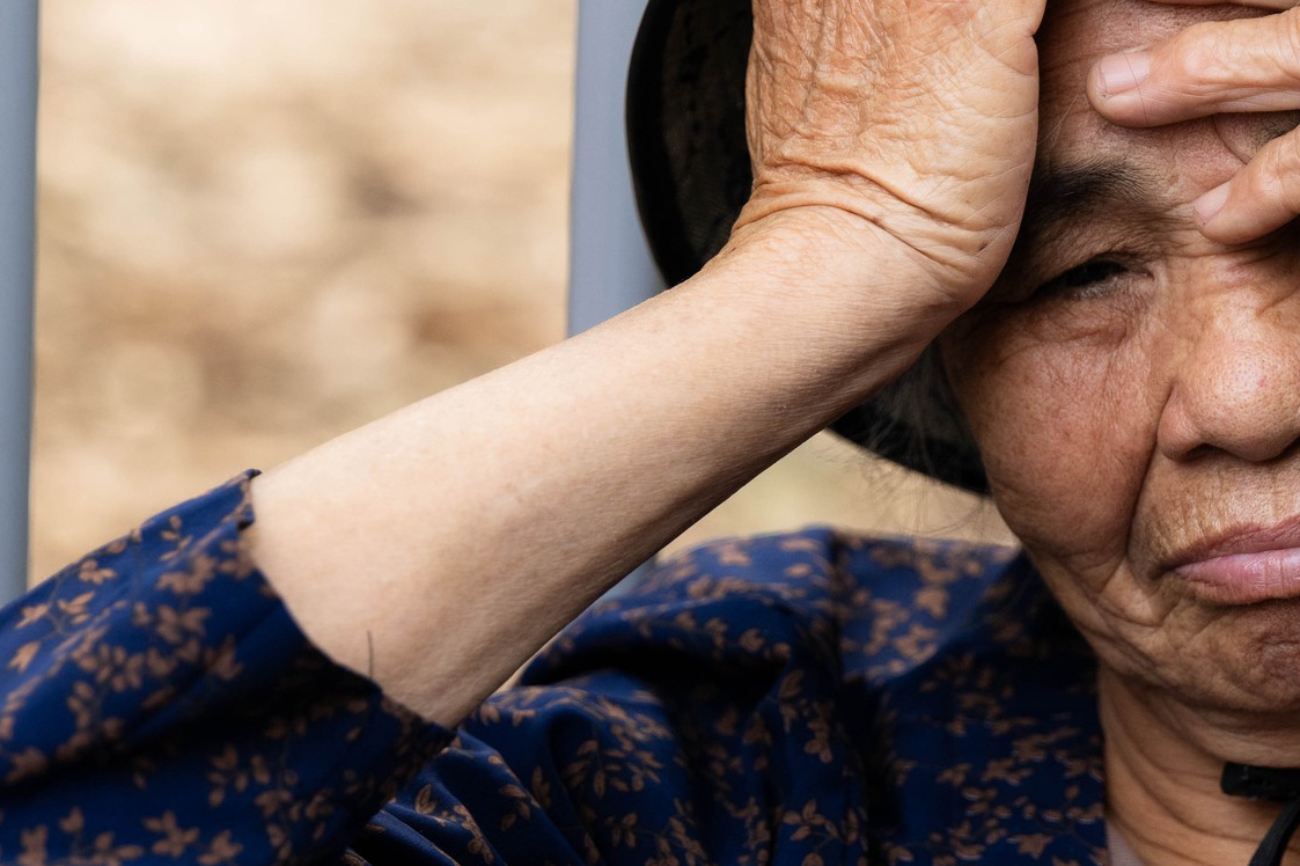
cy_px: 221
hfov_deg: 4.7
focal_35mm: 440
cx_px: 791
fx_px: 15883
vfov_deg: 3.1
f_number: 3.5
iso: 320
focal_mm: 165
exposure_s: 1/500
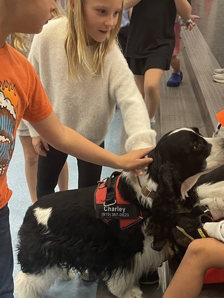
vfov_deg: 36.0
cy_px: 222
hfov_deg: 27.9
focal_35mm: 52
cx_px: 141
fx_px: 449
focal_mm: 4.2
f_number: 1.6
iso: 320
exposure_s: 1/60
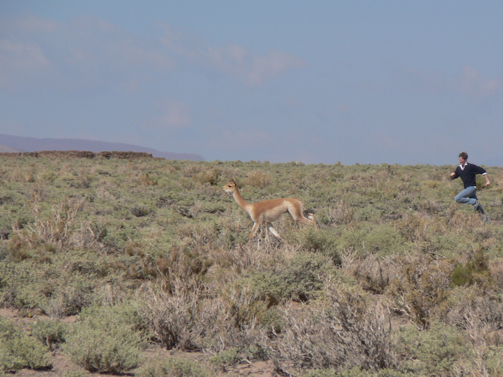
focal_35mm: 432
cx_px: 252
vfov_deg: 3.4
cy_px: 188
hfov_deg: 4.6
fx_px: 6277
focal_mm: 72
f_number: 5.6
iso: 80
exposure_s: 1/500
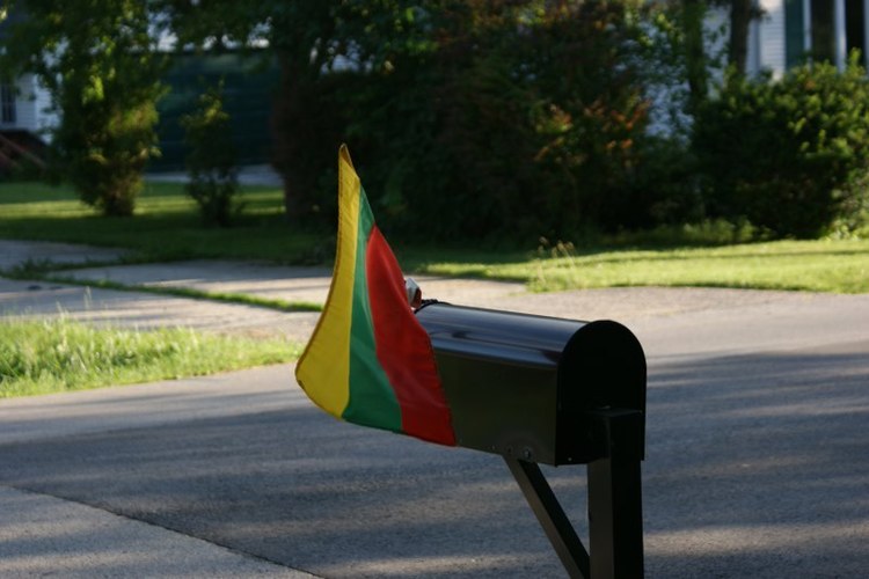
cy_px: 290
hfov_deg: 19.5
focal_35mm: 105
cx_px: 434
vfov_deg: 13.0
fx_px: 2534
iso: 125
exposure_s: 1/125
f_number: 5.6
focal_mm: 70
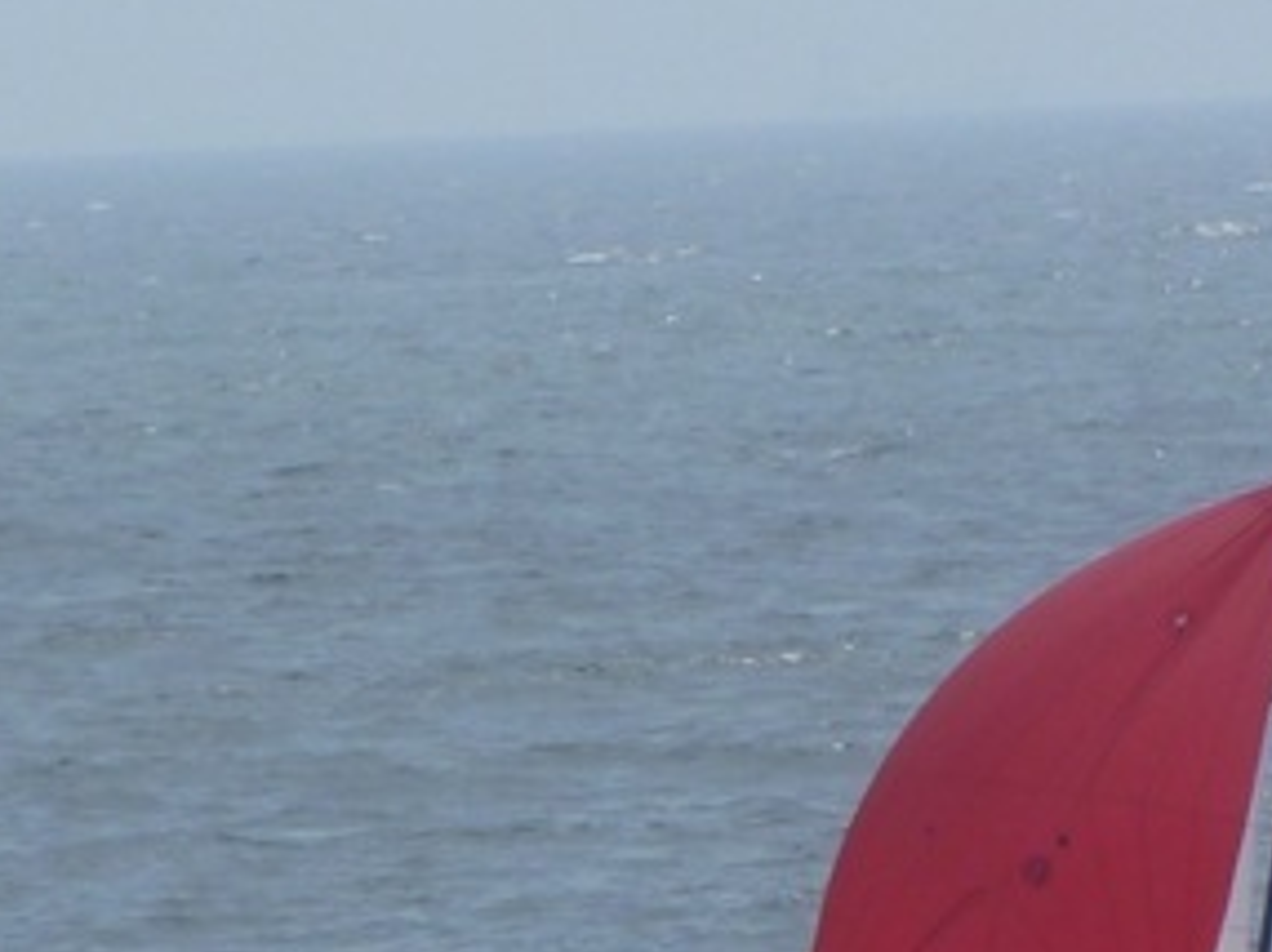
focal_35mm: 949
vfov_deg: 1.6
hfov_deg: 2.1
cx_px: 1187
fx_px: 34843
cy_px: 1041
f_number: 5.9
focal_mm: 40
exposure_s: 1/400
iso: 80
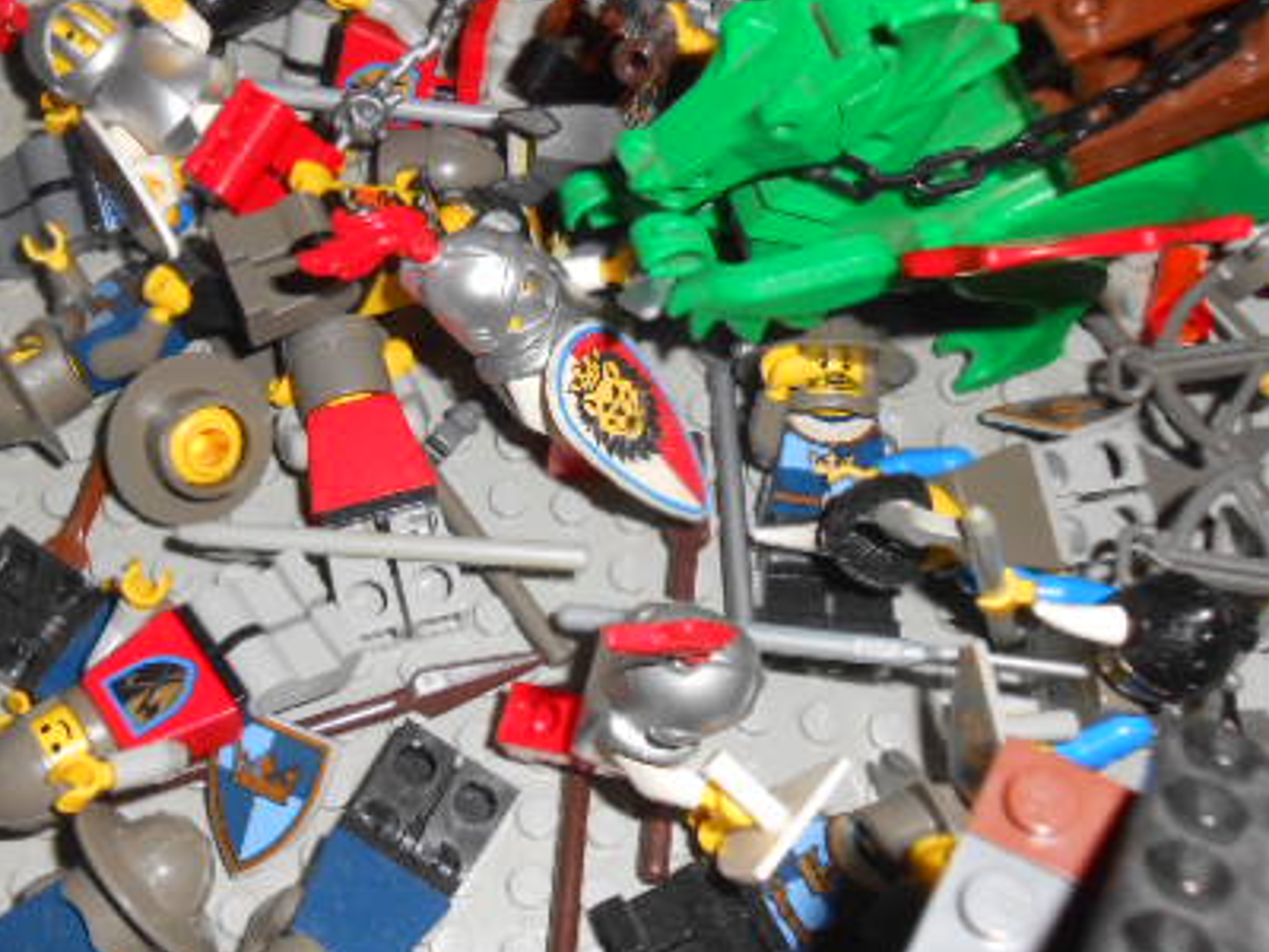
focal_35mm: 48
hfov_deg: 39.1
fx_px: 1760
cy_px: 409
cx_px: 397
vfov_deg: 30.2
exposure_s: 1/25
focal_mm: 5.3
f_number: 11.9
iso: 200
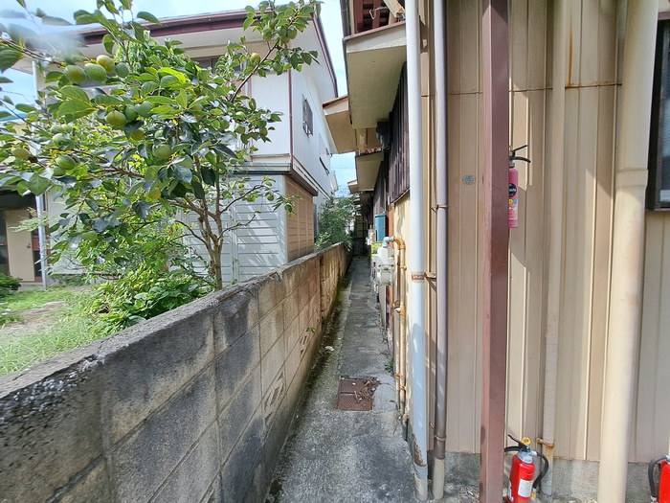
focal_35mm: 13
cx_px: 335
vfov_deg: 89.9
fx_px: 252
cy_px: 252
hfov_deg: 106.2
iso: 50
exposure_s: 1/531
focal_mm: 1.74
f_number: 2.2
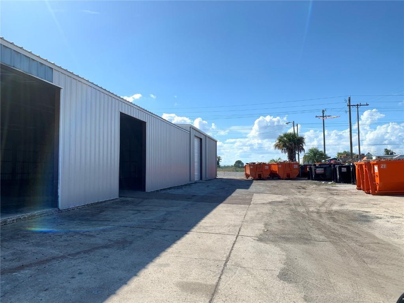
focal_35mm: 26
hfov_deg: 67.3
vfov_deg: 53.1
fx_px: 303
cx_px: 202
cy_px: 152
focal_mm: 4.25
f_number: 1.8
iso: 25
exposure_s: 1/597
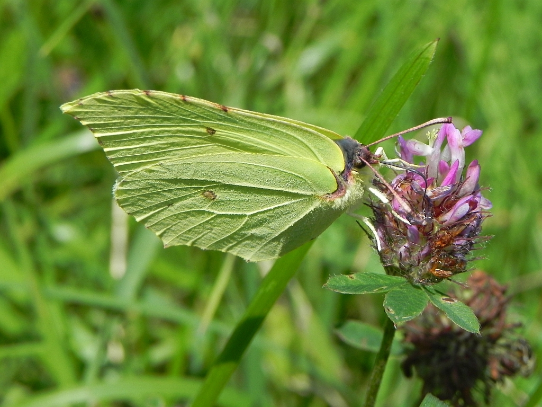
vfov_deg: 14.1
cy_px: 204
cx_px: 271
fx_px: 1644
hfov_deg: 18.7
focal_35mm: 105
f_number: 6.3
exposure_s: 1/536
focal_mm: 18.8
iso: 160
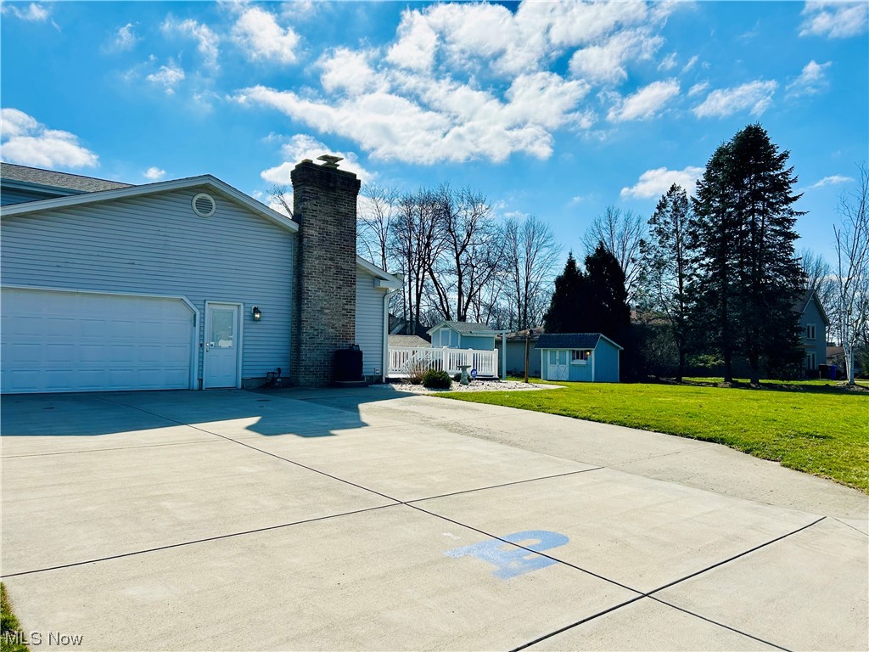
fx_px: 653
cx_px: 434
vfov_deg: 53.1
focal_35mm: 26
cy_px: 326
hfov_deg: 67.3
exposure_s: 1/10309
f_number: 1.5
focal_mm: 5.7
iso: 50
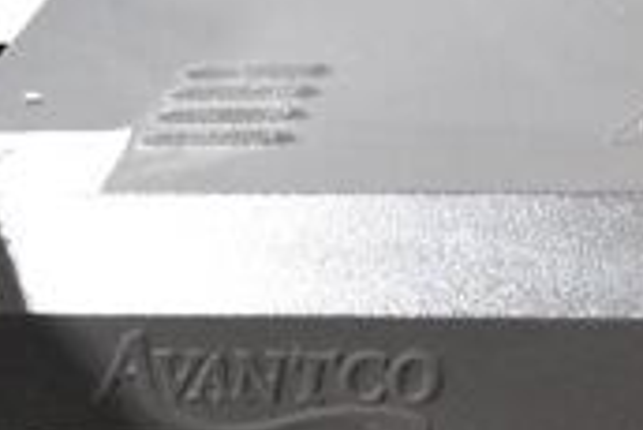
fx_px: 1716
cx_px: 748
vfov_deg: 13.4
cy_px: 673
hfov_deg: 20.1
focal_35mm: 96
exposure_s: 1/100
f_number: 5
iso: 6400
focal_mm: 18
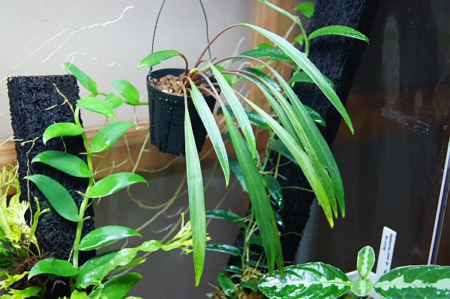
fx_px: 562
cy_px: 150
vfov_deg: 29.8
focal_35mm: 45
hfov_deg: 43.6
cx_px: 225
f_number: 4.5
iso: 400
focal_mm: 30
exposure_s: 1/20
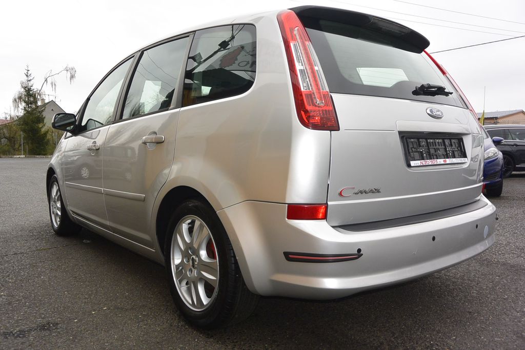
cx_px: 262
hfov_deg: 67.4
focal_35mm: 27
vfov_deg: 47.9
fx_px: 394
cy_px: 175
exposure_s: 1/200
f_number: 4
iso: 160
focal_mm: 10
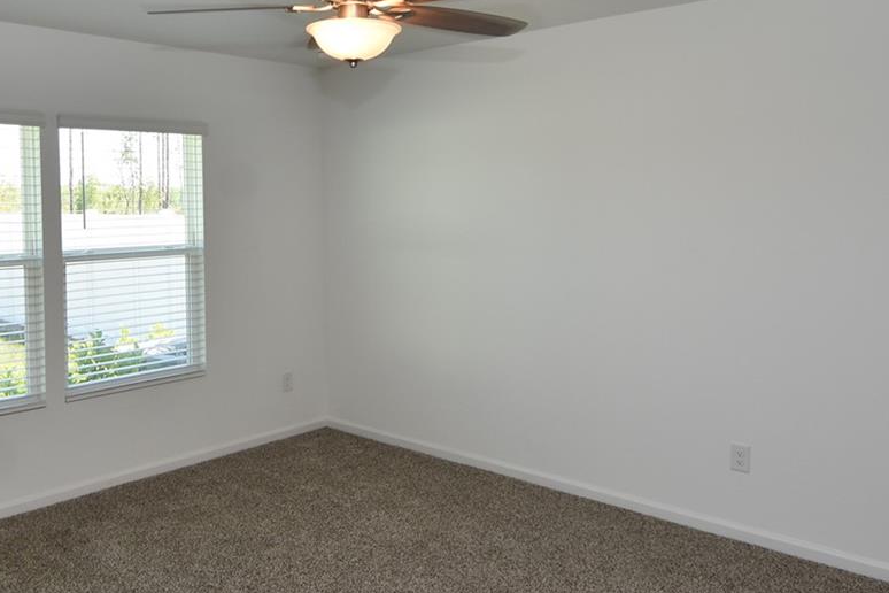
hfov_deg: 59.6
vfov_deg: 42.3
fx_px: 765
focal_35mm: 31
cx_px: 340
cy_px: 261
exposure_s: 1/80
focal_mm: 10
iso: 200
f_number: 4.5
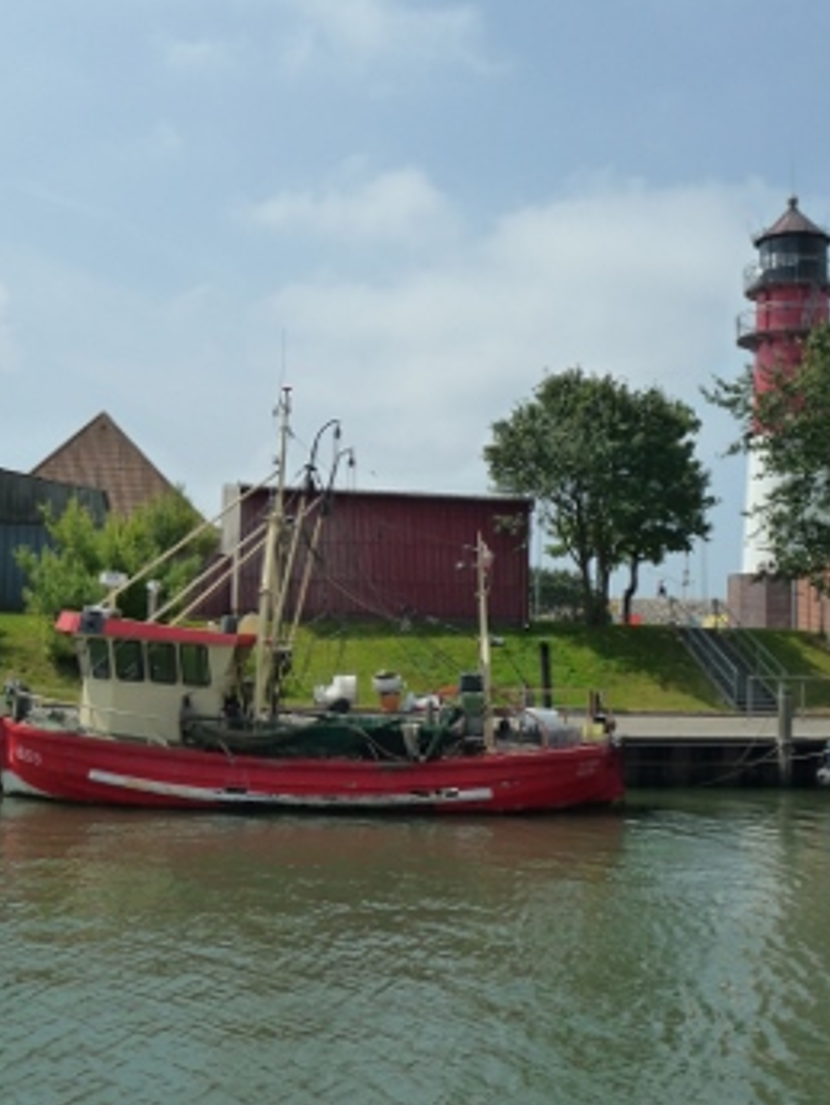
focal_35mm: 44
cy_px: 468
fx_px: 1406
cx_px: 445
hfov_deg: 32.9
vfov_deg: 42.8
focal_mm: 6.3
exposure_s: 1/320
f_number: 9
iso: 160
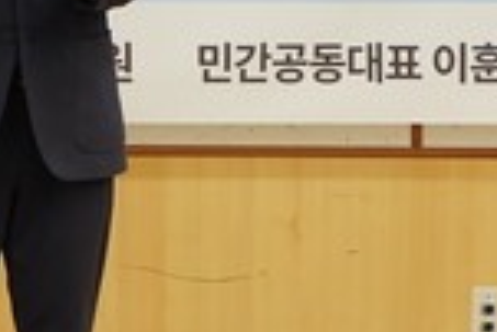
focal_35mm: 298
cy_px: -187
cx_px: -444
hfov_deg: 6.7
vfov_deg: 4.6
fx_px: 4118
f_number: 5.6
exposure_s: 1/60
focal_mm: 50
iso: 800
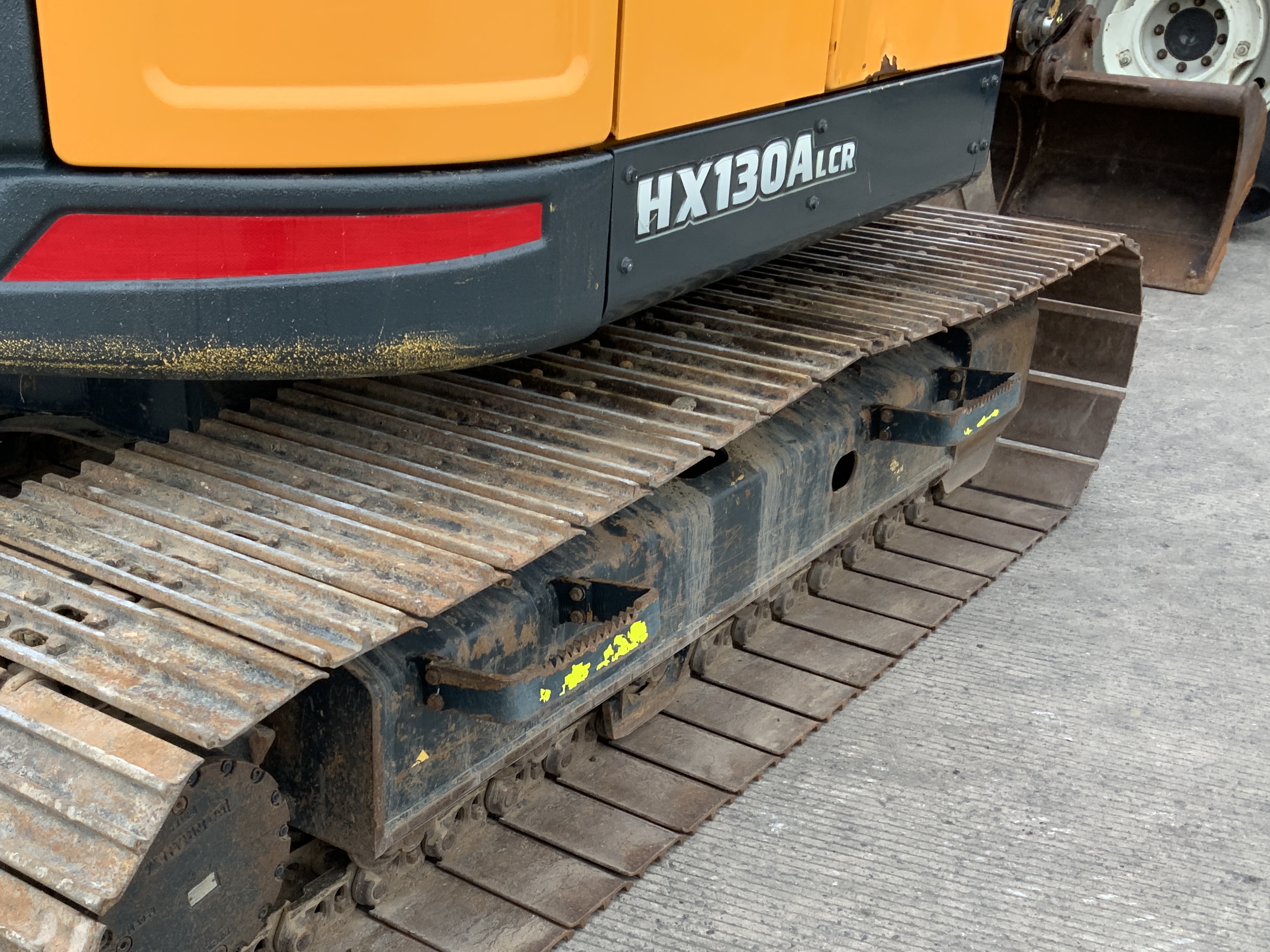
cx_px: 490
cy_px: 689
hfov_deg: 43.6
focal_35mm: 43
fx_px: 1578
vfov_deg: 33.1
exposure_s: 1/122
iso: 16
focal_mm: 3
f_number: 1.8
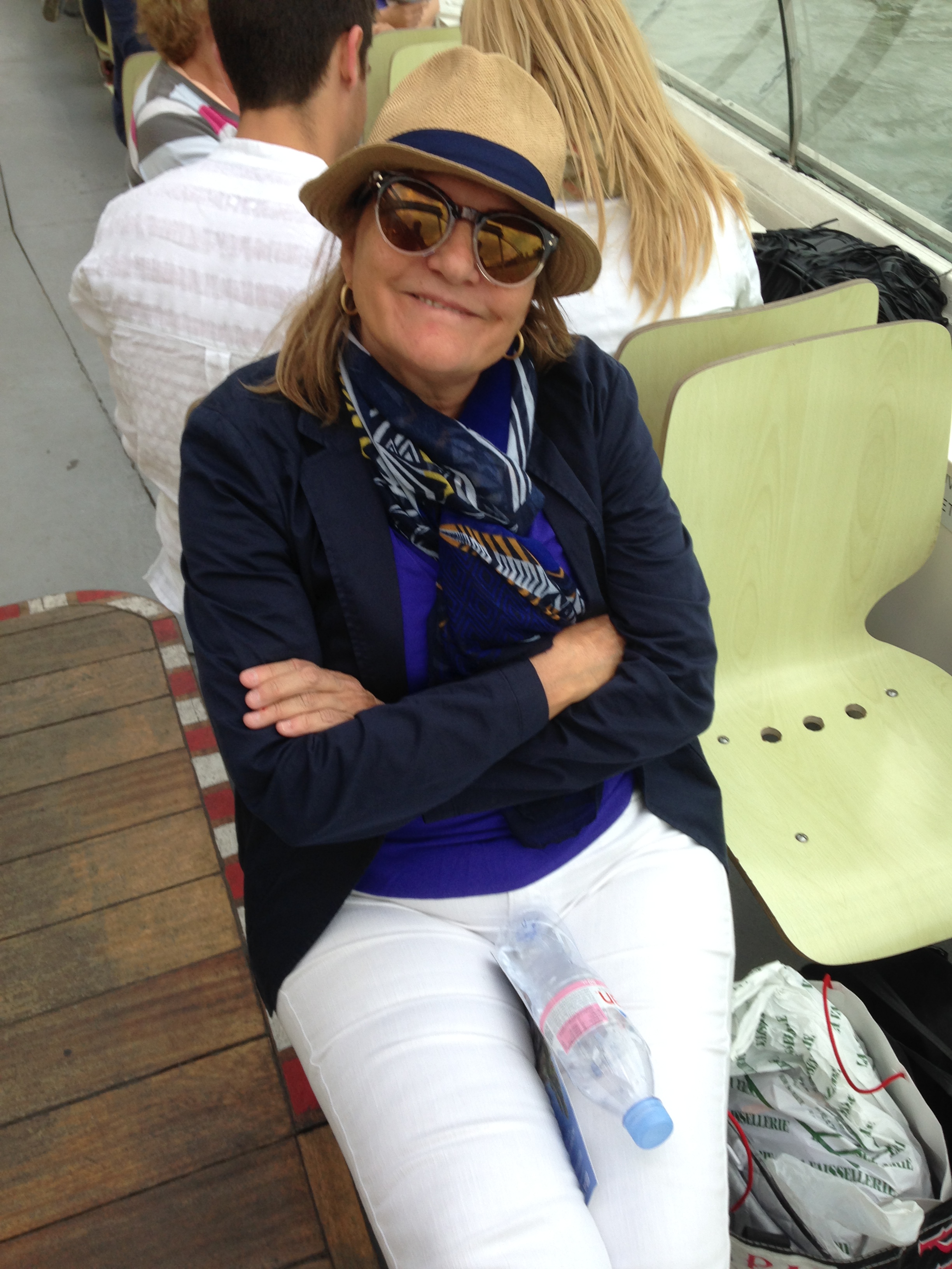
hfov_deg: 42.9
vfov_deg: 55.4
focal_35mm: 33
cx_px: 476
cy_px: 634
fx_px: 1210
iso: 50
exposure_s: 1/161
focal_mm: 4.12
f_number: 2.4
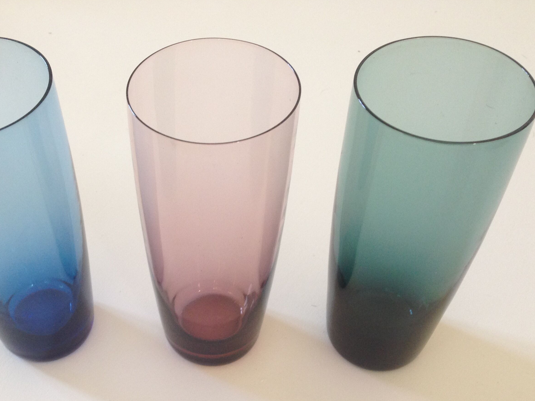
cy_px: 277
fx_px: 711
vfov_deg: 31.2
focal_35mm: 46
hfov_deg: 40.9
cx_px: 196
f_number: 2.4
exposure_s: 1/20
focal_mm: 4.12
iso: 100
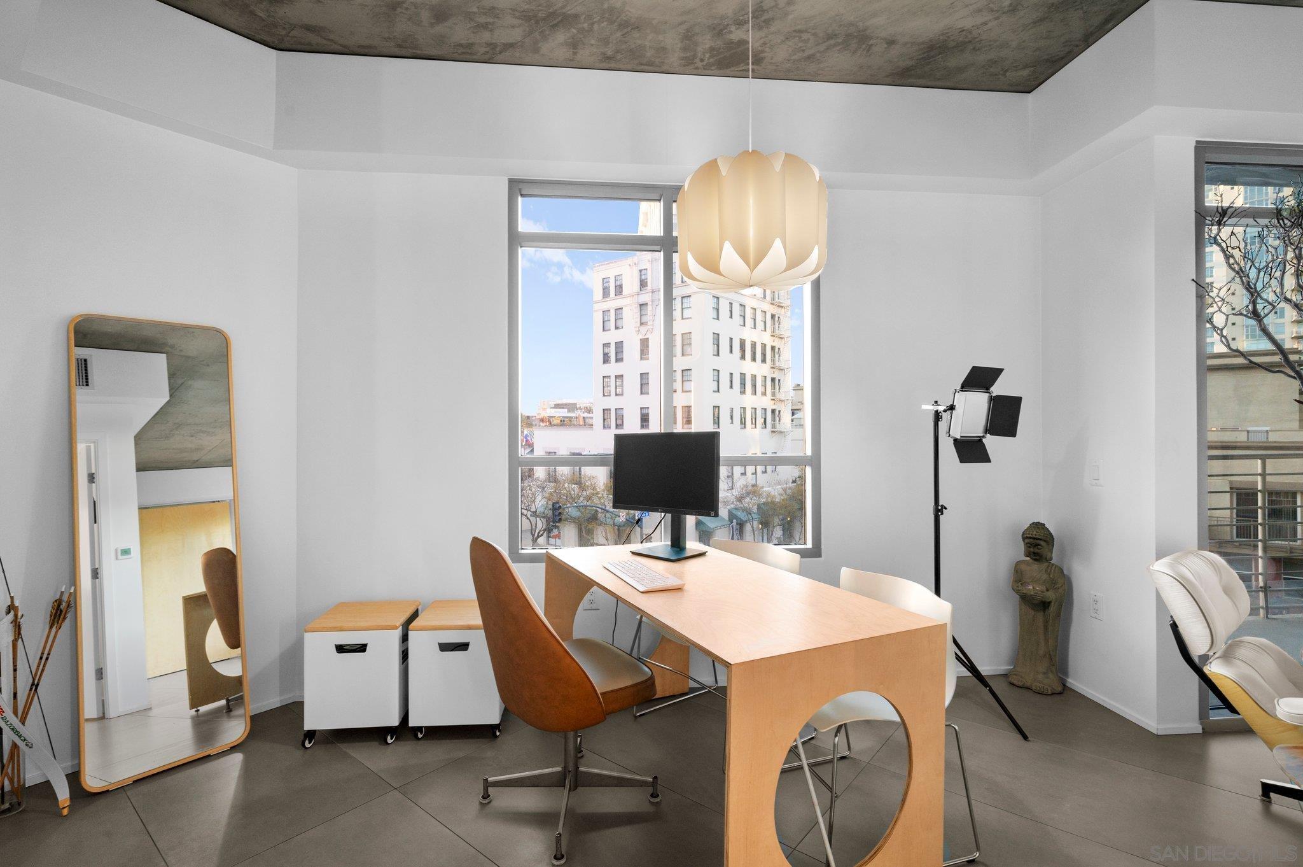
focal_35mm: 16
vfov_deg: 72.0
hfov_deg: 95.0
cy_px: 434
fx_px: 597
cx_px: 652
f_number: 8
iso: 400
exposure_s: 1/15
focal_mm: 16.5
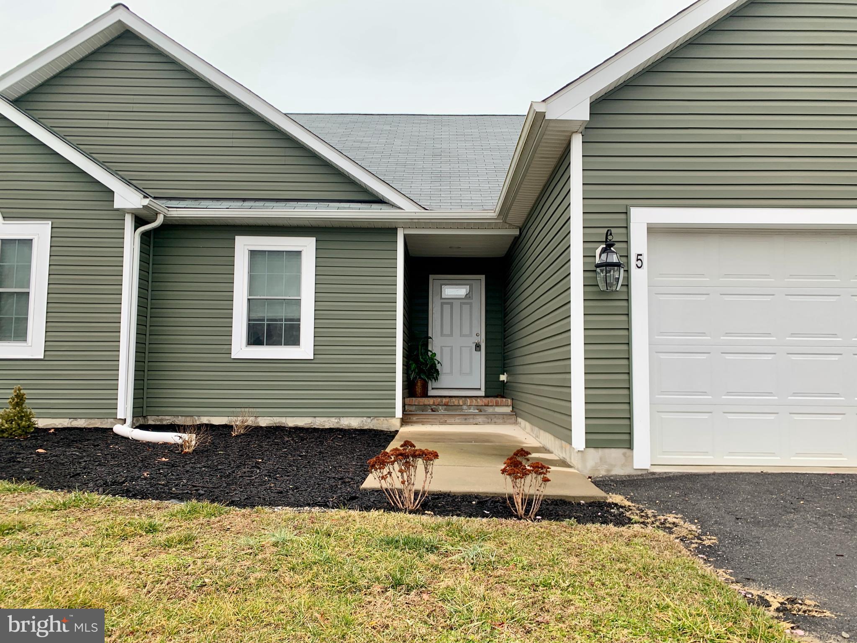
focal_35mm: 26
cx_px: 428
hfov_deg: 67.3
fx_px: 644
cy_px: 322
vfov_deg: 53.1
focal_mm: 4.25
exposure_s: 1/126
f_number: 1.8
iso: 25
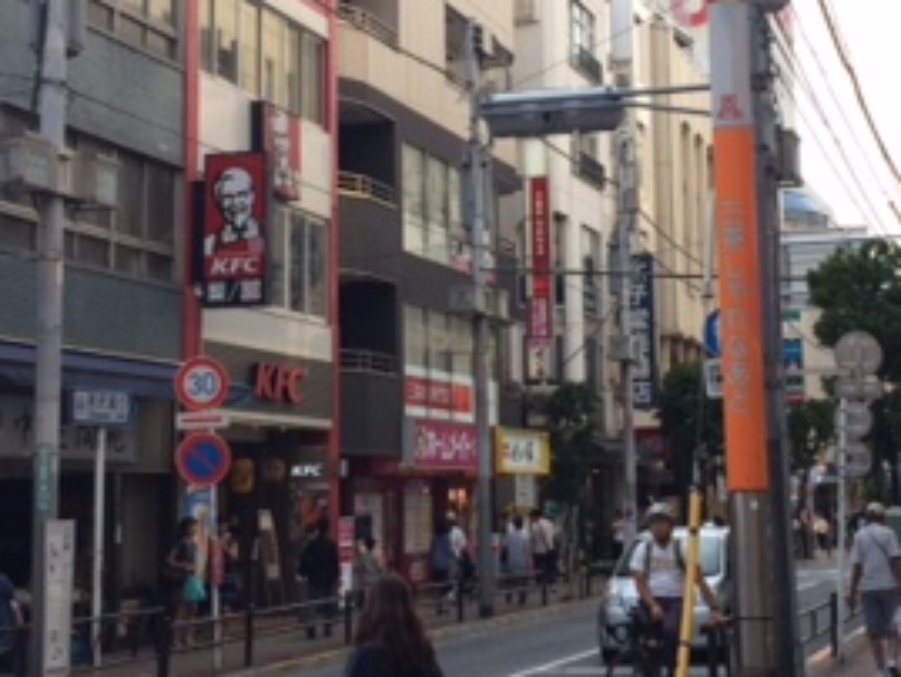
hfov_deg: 28.1
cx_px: 559
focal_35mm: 69
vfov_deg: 21.2
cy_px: 201
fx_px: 1797
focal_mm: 4.15
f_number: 2.2
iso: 32
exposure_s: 1/451
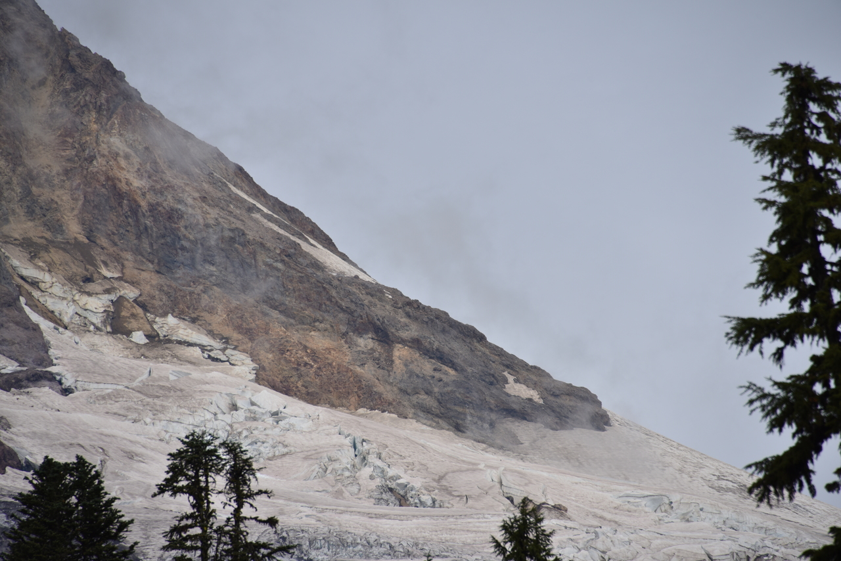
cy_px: 280
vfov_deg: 4.6
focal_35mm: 300
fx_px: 7009
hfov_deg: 6.9
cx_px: 420
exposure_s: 1/640
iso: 100
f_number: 9
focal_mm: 300
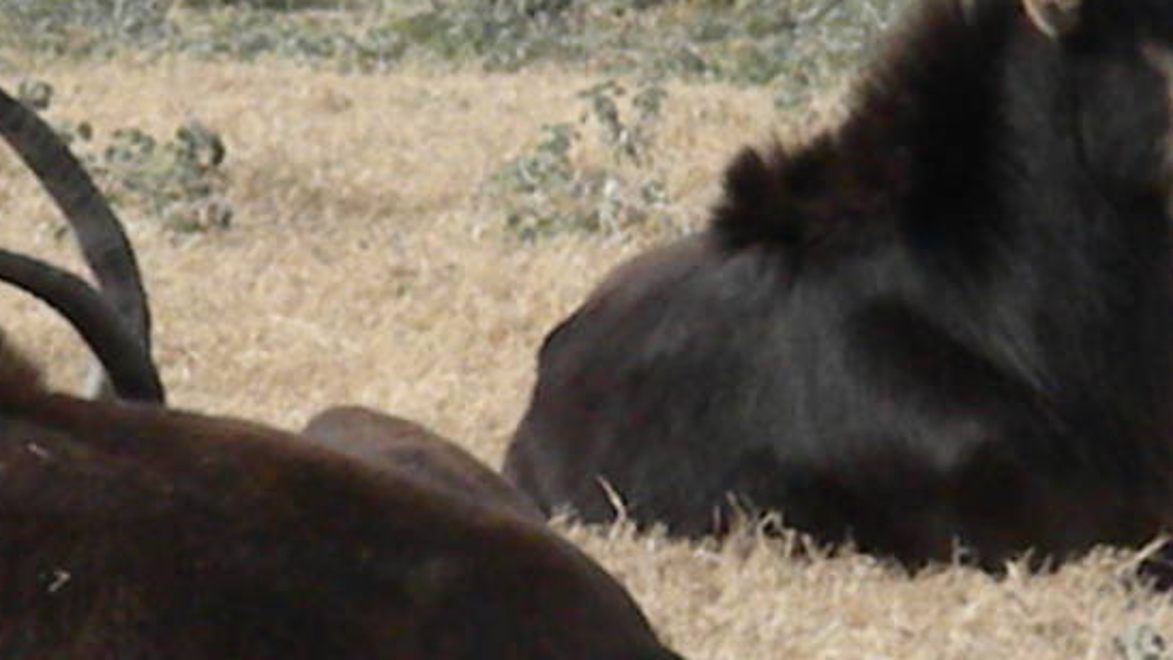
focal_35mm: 758
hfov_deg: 2.8
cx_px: 620
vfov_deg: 1.6
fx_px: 23582
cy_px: 351
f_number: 14
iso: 640
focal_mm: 42.1
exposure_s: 1/279
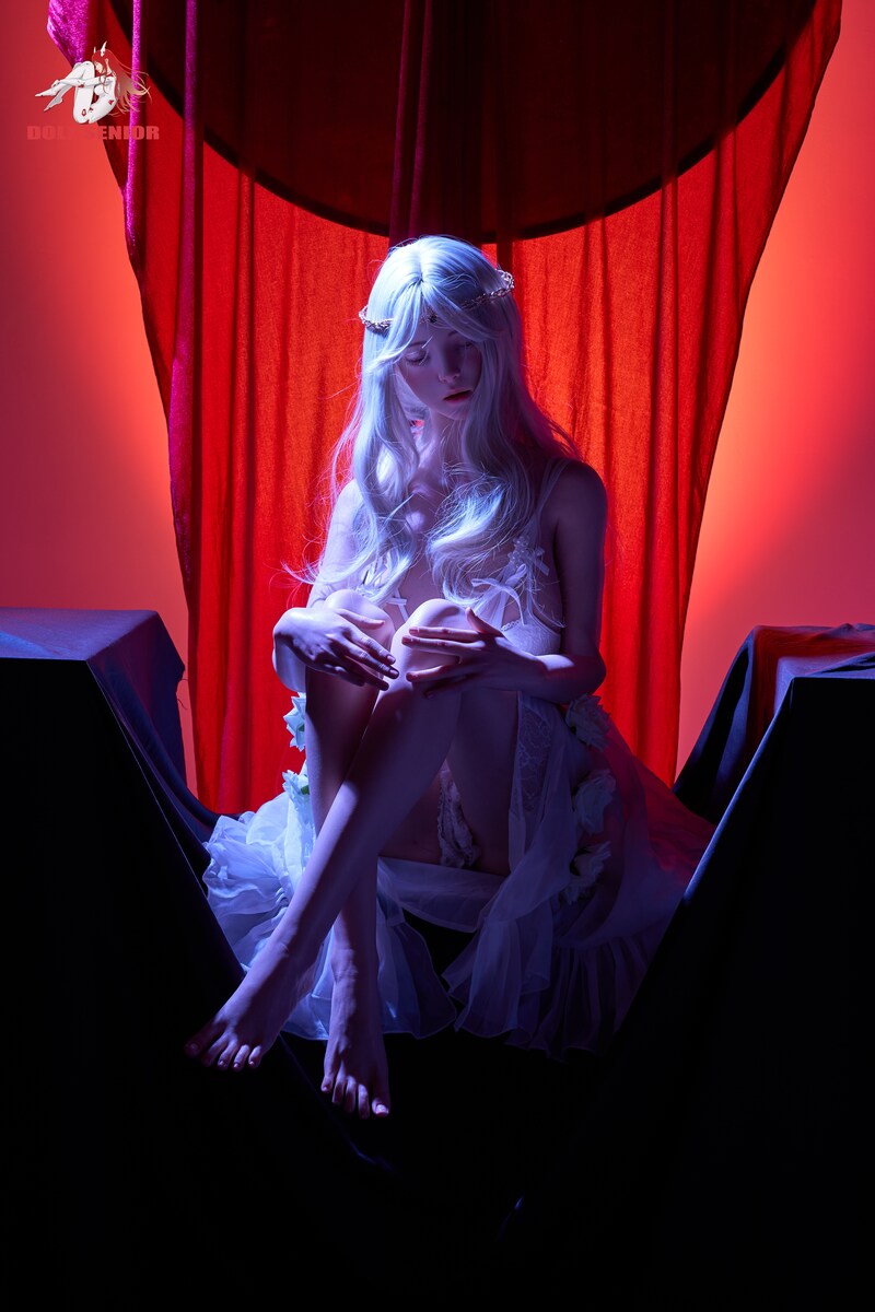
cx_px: 438
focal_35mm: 70
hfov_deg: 19.5
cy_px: 656
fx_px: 2552
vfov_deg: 28.8
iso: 100
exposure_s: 1/4
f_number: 8
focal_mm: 70
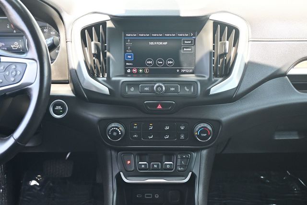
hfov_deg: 49.6
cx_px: 154
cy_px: 102
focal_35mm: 39
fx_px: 332
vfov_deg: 34.2
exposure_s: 1/125
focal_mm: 26
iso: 1250
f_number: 4.5
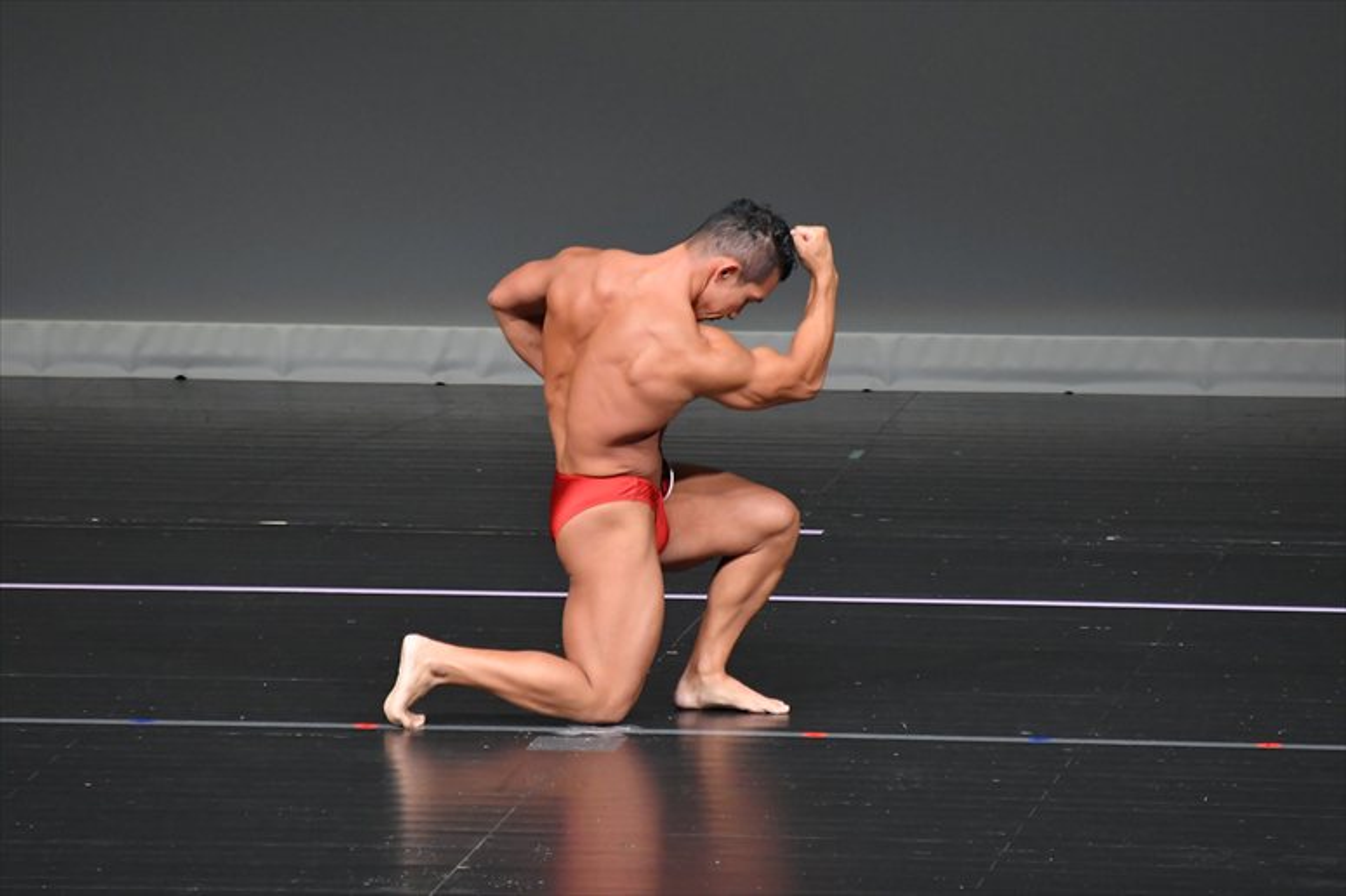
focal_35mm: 450
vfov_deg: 3.1
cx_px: 673
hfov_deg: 4.6
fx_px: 16817
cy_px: 448
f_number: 5.6
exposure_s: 1/400
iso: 4000
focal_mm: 300
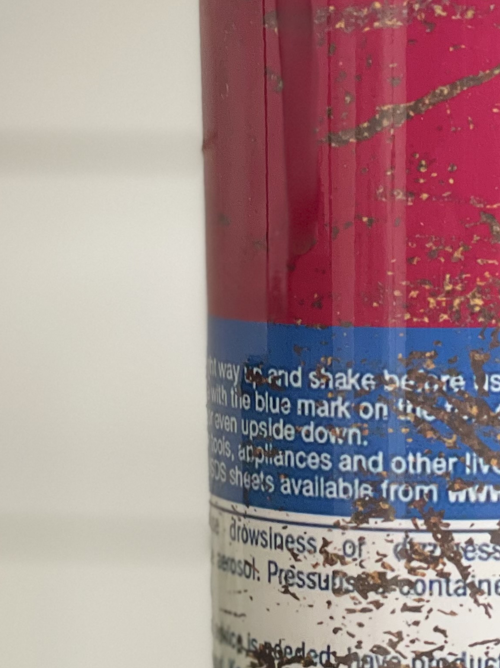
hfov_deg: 10.9
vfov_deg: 14.2
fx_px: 2620
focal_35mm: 136
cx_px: 407
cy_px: 699
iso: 160
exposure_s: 1/60
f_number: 2
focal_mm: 6
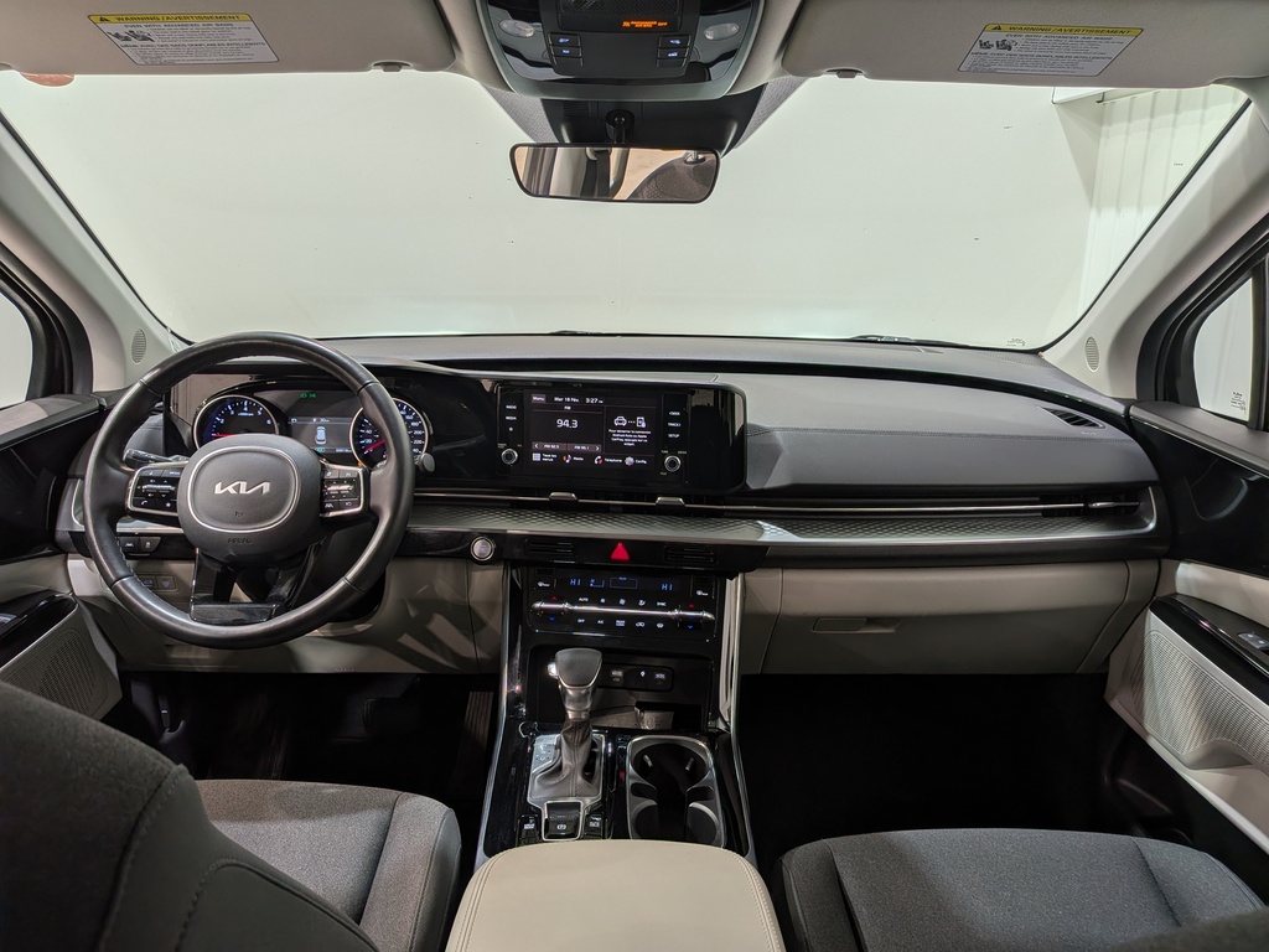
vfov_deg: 56.8
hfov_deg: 71.6
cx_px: 634
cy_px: 476
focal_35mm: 24
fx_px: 880
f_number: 1.7
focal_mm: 4.53
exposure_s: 1/121
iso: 29
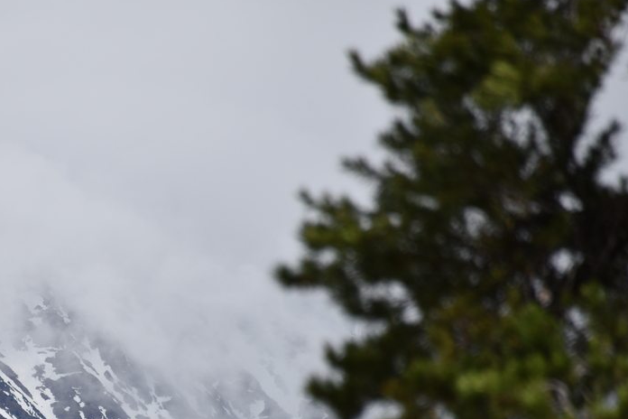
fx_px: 9629
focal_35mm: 552
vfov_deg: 2.5
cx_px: 54
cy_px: 381
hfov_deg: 3.7
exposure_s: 1/640
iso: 100
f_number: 6.3
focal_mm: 300
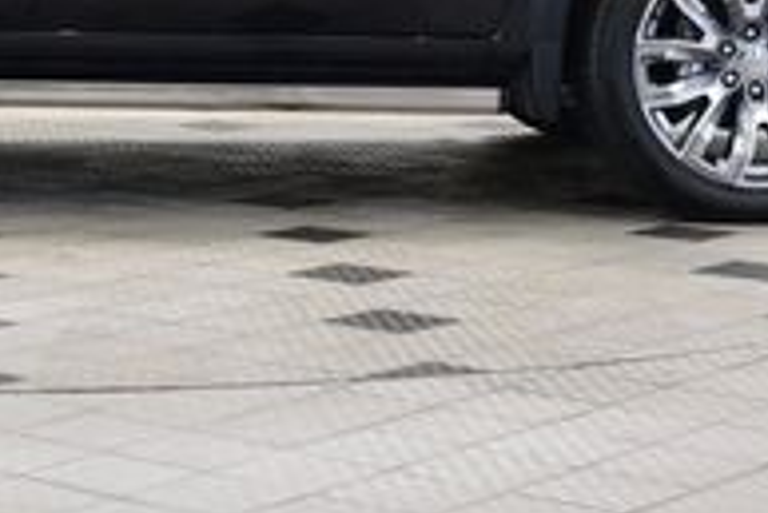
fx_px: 2967
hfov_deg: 14.4
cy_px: -153
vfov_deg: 9.7
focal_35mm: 139
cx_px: -76
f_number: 5
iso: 1600
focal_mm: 28
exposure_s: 1/60
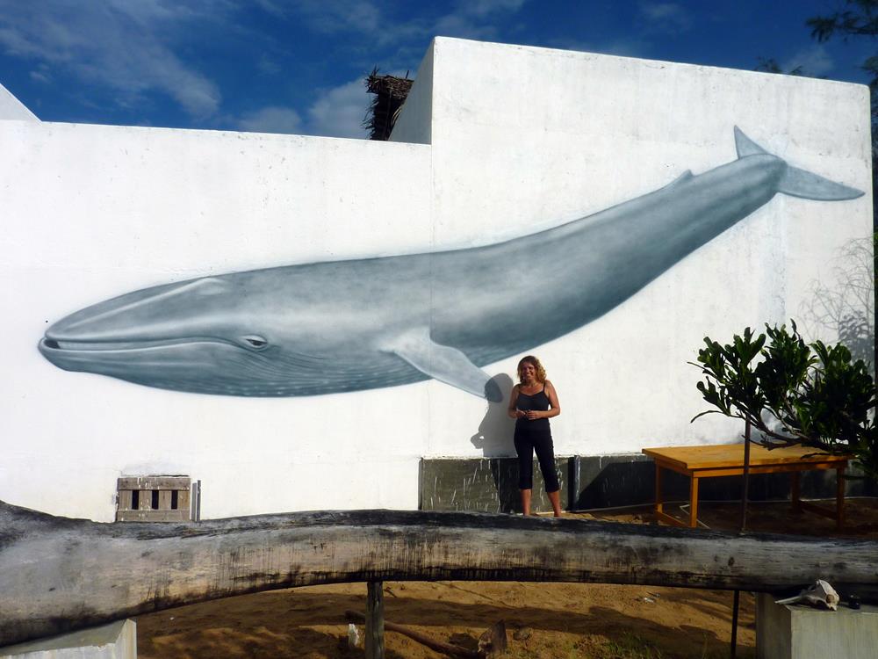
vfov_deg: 54.9
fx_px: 634
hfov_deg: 69.4
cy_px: 330
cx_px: 439
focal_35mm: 25
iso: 80
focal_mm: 4.1
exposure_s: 1/1000
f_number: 6.3
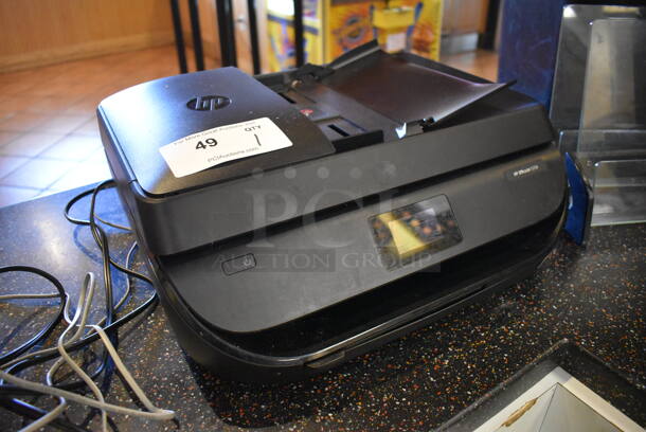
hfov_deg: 67.3
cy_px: 216
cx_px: 323
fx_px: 485
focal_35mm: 27
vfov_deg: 48.0
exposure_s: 1/125
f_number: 3.5
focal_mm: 18
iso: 6400
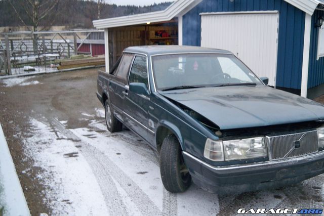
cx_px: 162
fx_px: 333
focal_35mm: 37
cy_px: 108
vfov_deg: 36.0
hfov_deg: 51.9
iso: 125
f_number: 3.1
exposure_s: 1/30
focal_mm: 7.9
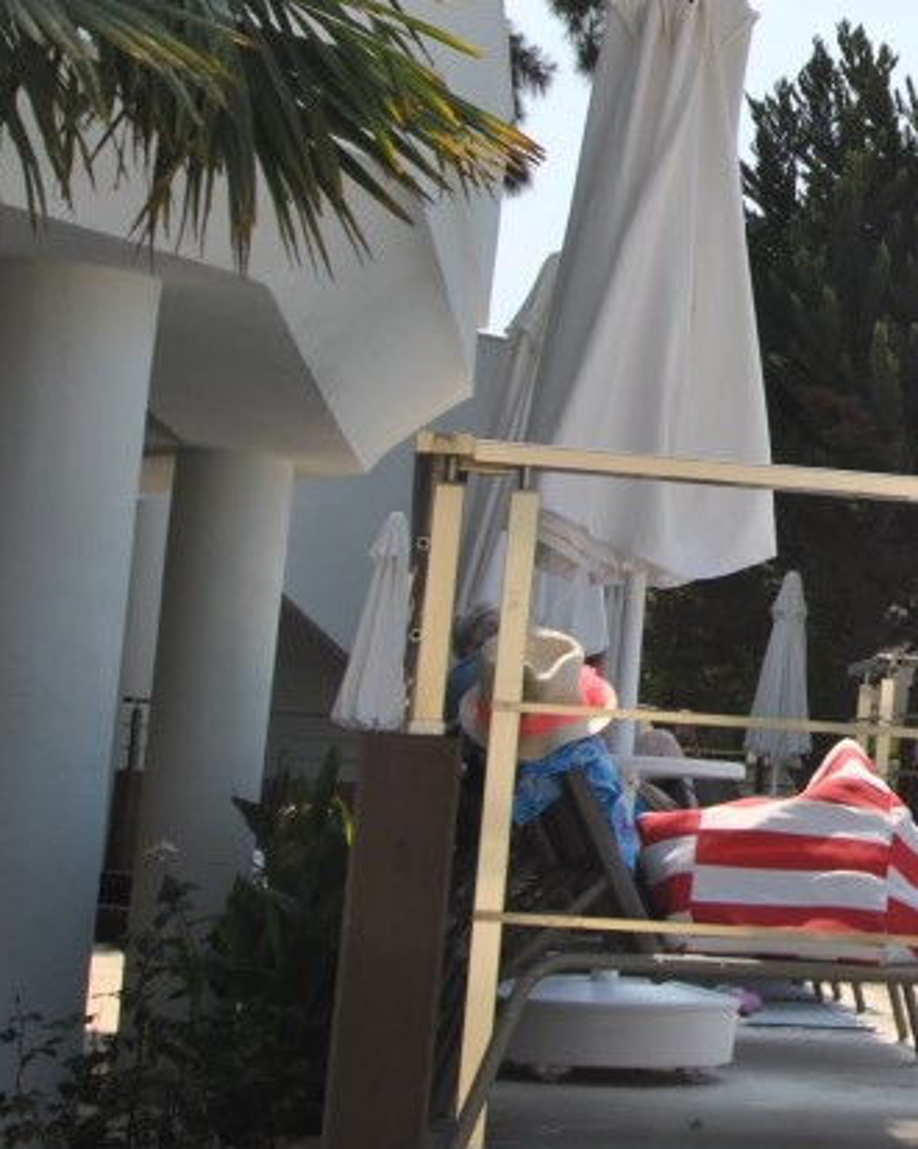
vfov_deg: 20.3
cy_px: 334
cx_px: 1492
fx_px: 3195
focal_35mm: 94
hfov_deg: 14.8
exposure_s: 1/250
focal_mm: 24
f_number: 8
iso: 100
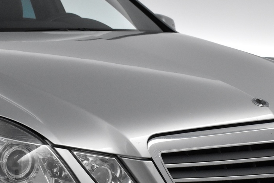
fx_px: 739
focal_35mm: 97
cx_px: 124
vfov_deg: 13.9
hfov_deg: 21.0
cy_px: 179
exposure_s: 1/200
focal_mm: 28
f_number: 7.1
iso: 3200
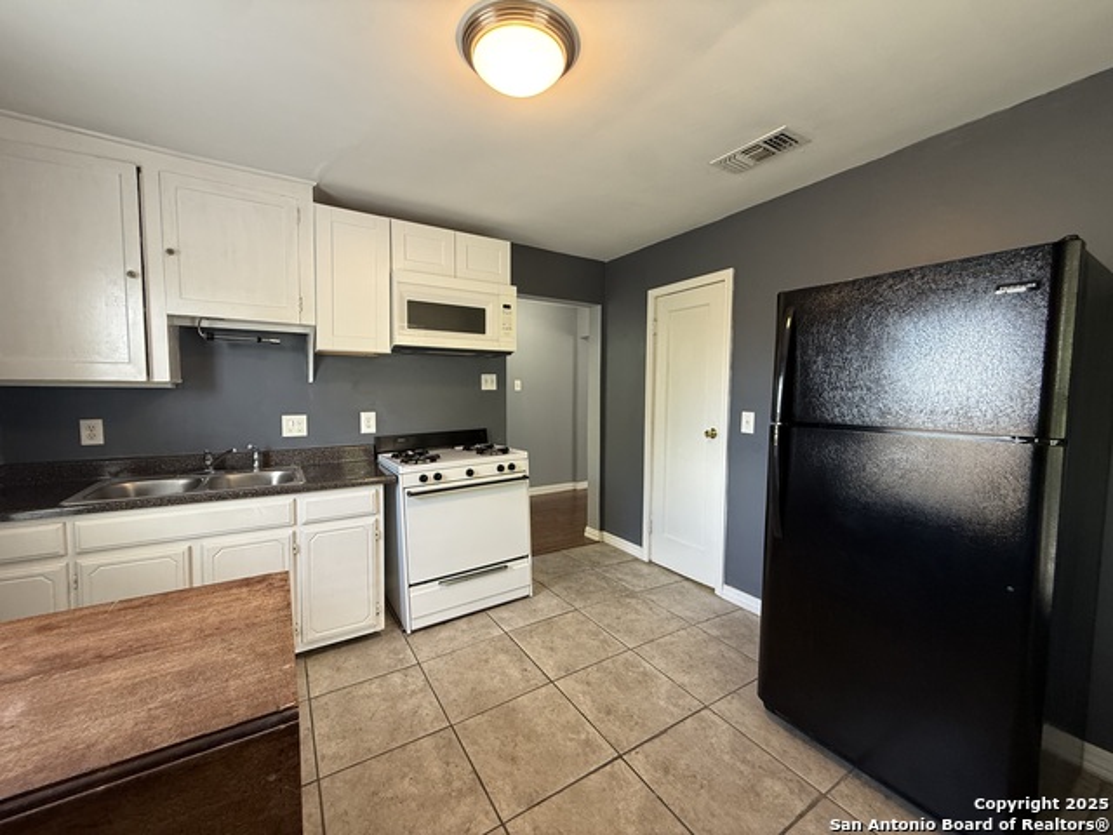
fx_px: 450
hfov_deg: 102.1
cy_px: 418
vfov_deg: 85.7
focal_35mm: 14
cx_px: 556
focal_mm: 2.22
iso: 200
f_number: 2.2
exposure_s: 1/60
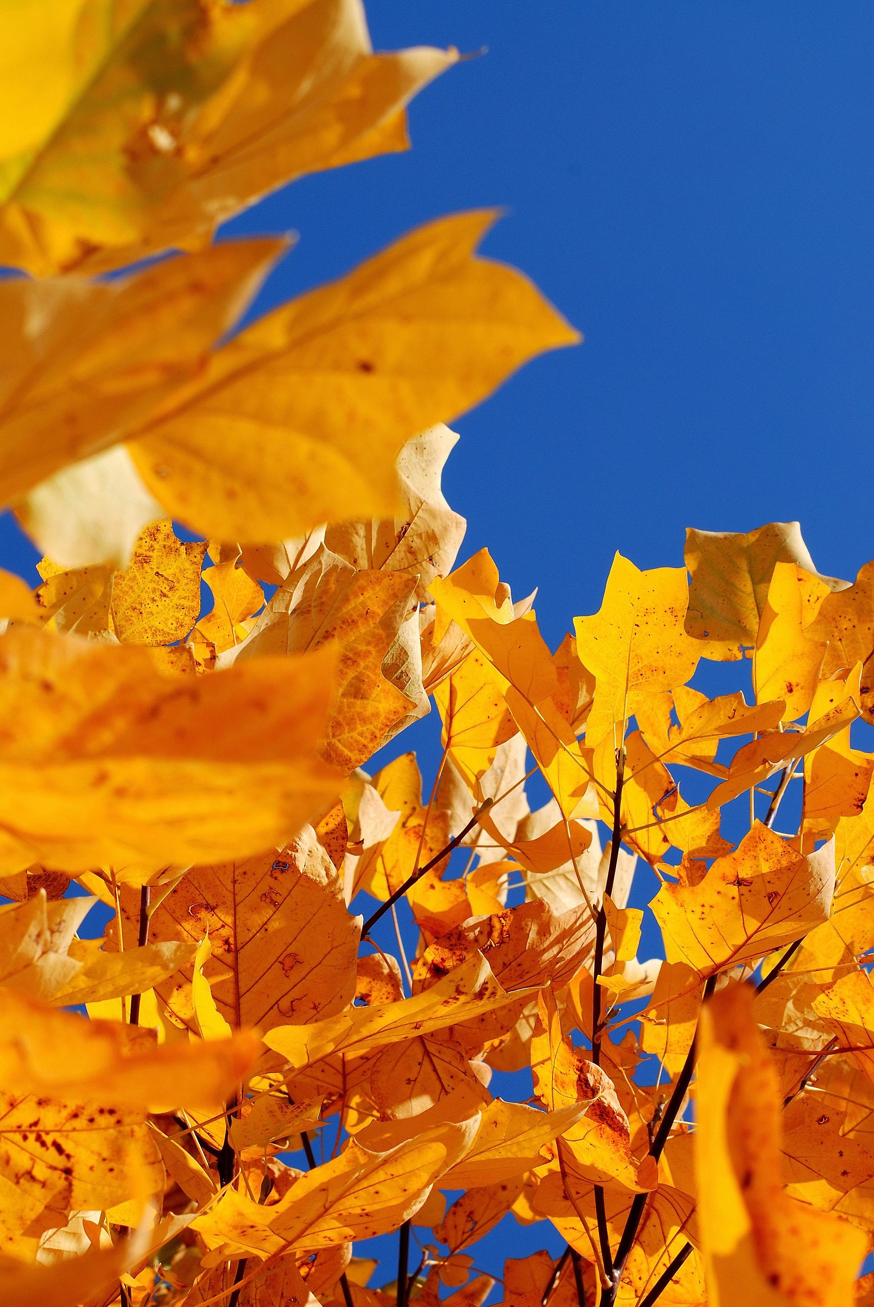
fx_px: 3814
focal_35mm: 105
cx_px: 437
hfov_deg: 13.1
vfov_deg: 19.4
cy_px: 654
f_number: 13
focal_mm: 70
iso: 200
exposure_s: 1/200
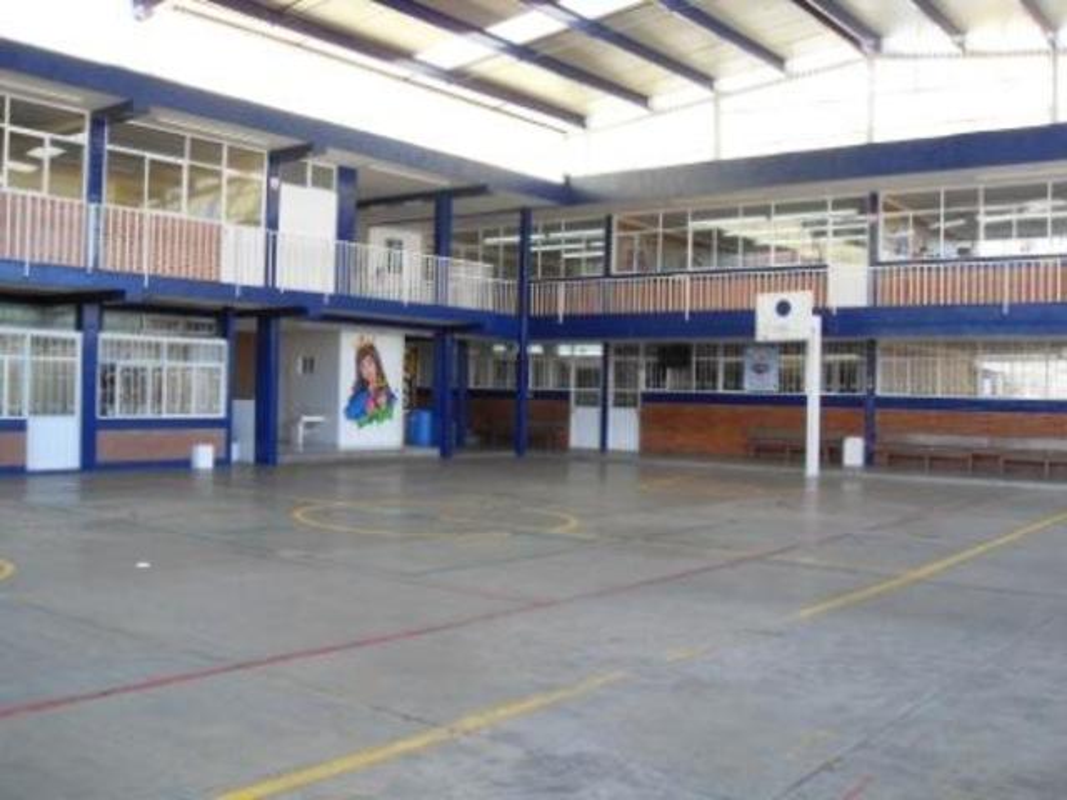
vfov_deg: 40.7
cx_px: 534
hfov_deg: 52.6
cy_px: 400
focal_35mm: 35
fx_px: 1079
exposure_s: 1/90
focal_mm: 6.3
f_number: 2.8
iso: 80
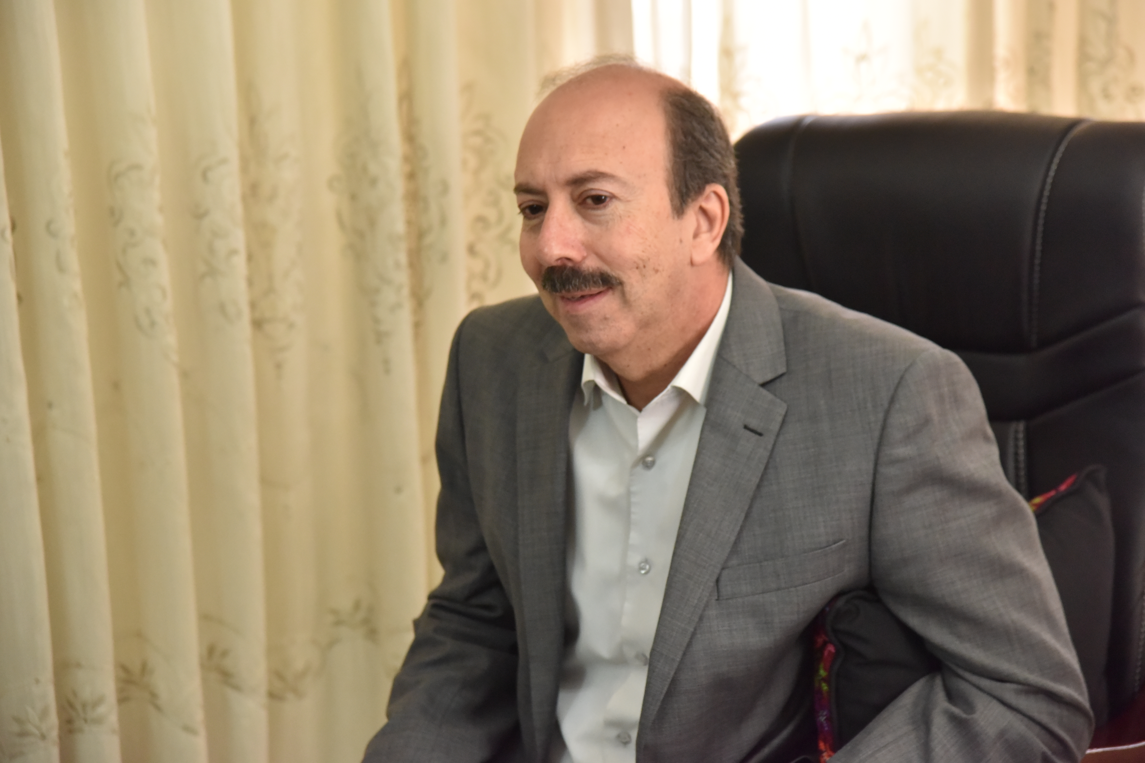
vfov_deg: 13.0
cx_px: 572
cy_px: 382
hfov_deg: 19.5
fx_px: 3339
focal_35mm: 105
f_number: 5
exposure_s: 1/100
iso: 2500
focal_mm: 105
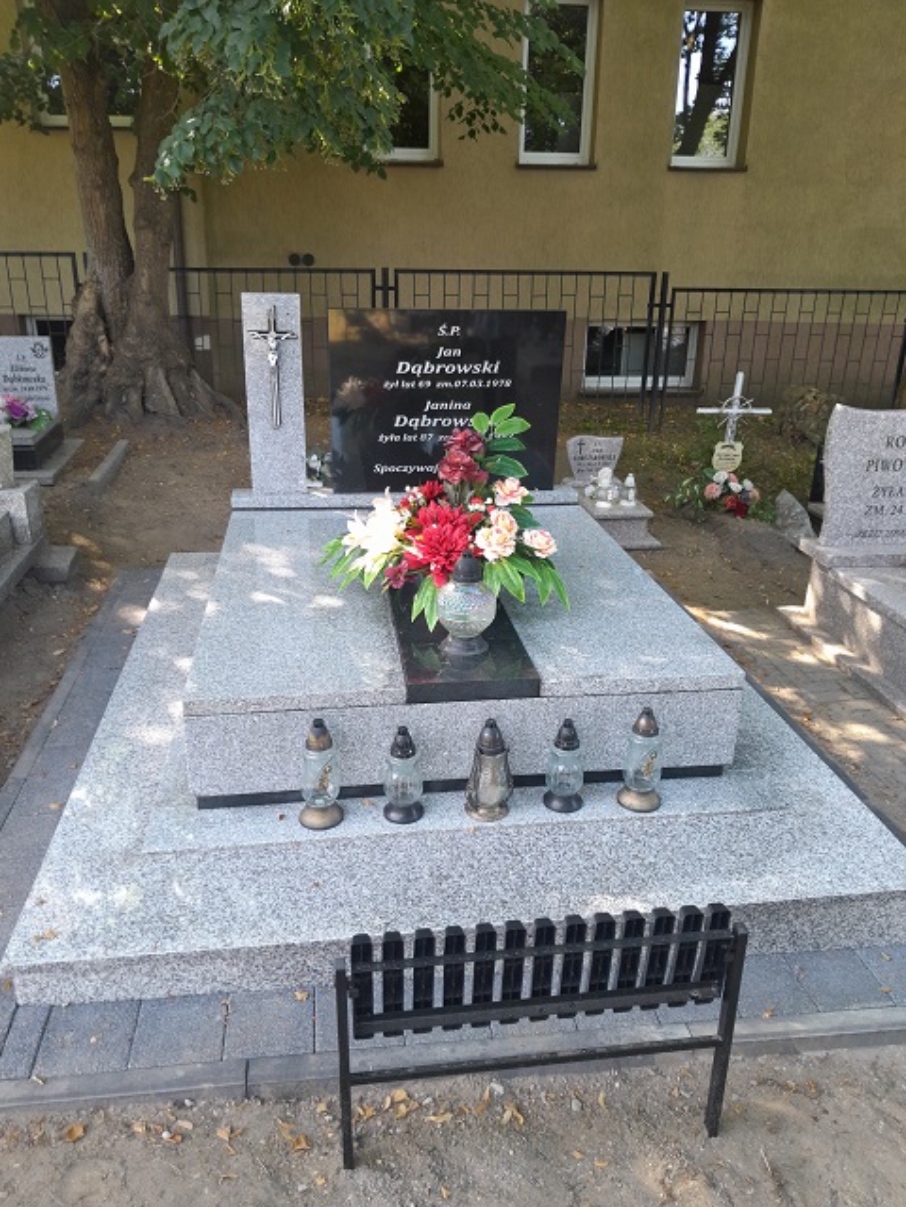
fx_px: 942
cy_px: 604
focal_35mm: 27
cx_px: 453
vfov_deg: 65.3
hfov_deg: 51.4
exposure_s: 1/50
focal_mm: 4
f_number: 1.8
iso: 40
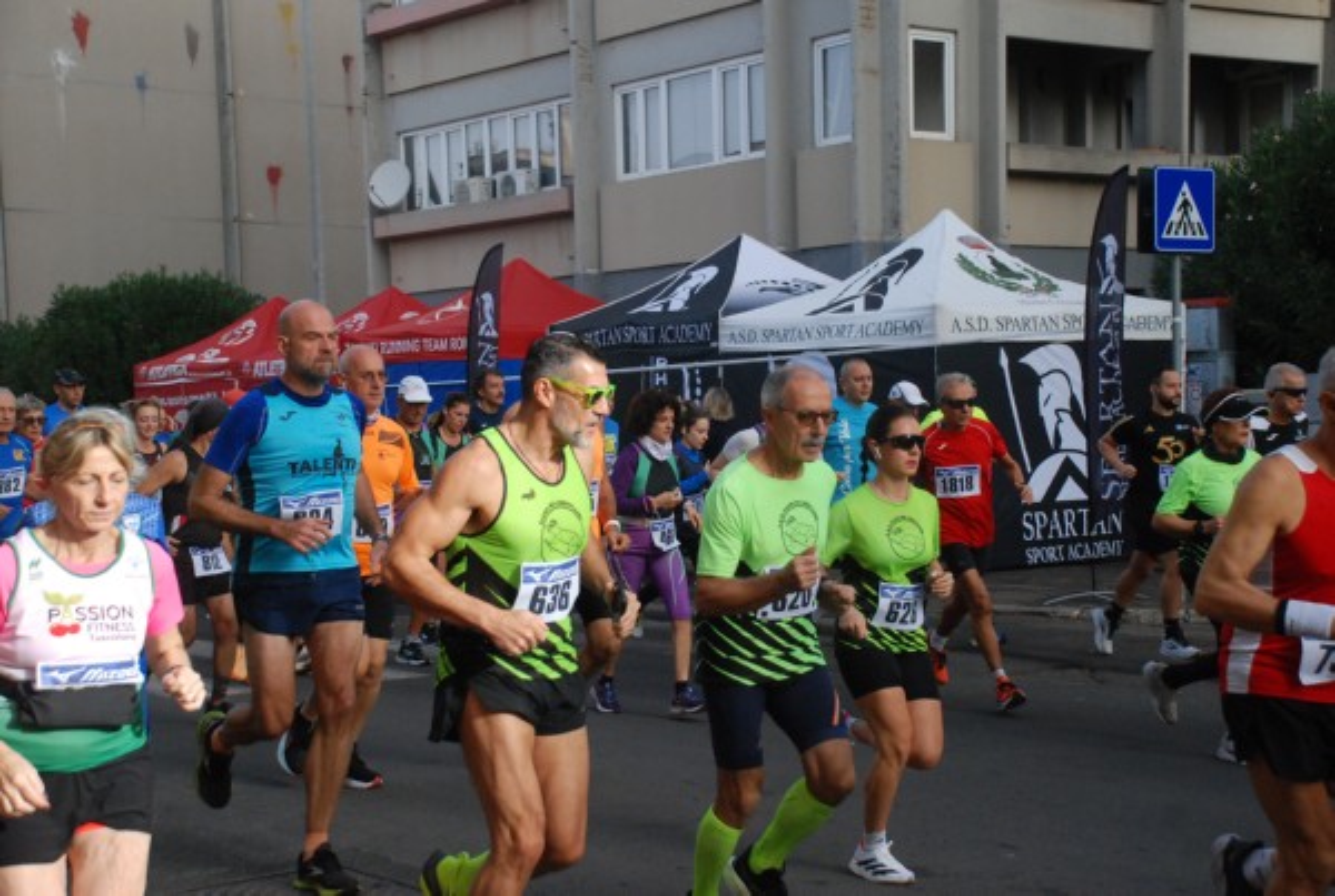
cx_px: 668
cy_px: 448
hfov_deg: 35.0
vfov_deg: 23.9
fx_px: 2118
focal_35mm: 57
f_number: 5.6
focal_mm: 38
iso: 1000
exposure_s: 1/1250
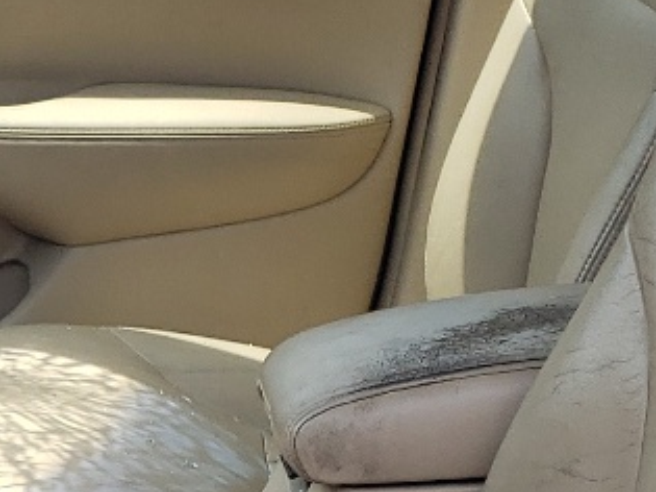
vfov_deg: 11.1
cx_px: -69
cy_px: 459
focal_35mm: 132
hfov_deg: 14.6
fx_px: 2501
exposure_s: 1/909
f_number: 1.5
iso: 50
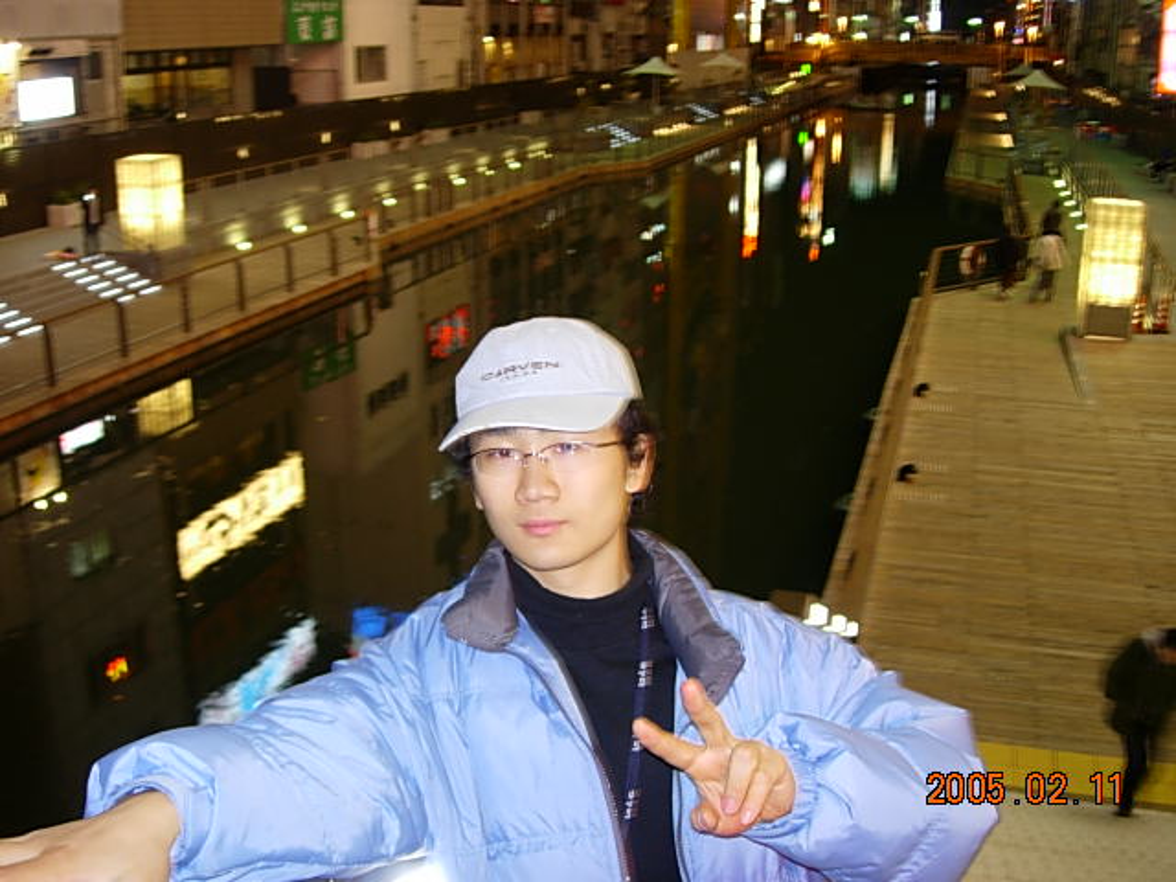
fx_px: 1291
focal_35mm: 38
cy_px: 441
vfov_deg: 37.7
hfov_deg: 49.0
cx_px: 588
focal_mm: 7.8
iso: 79
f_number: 2.8
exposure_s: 1/5
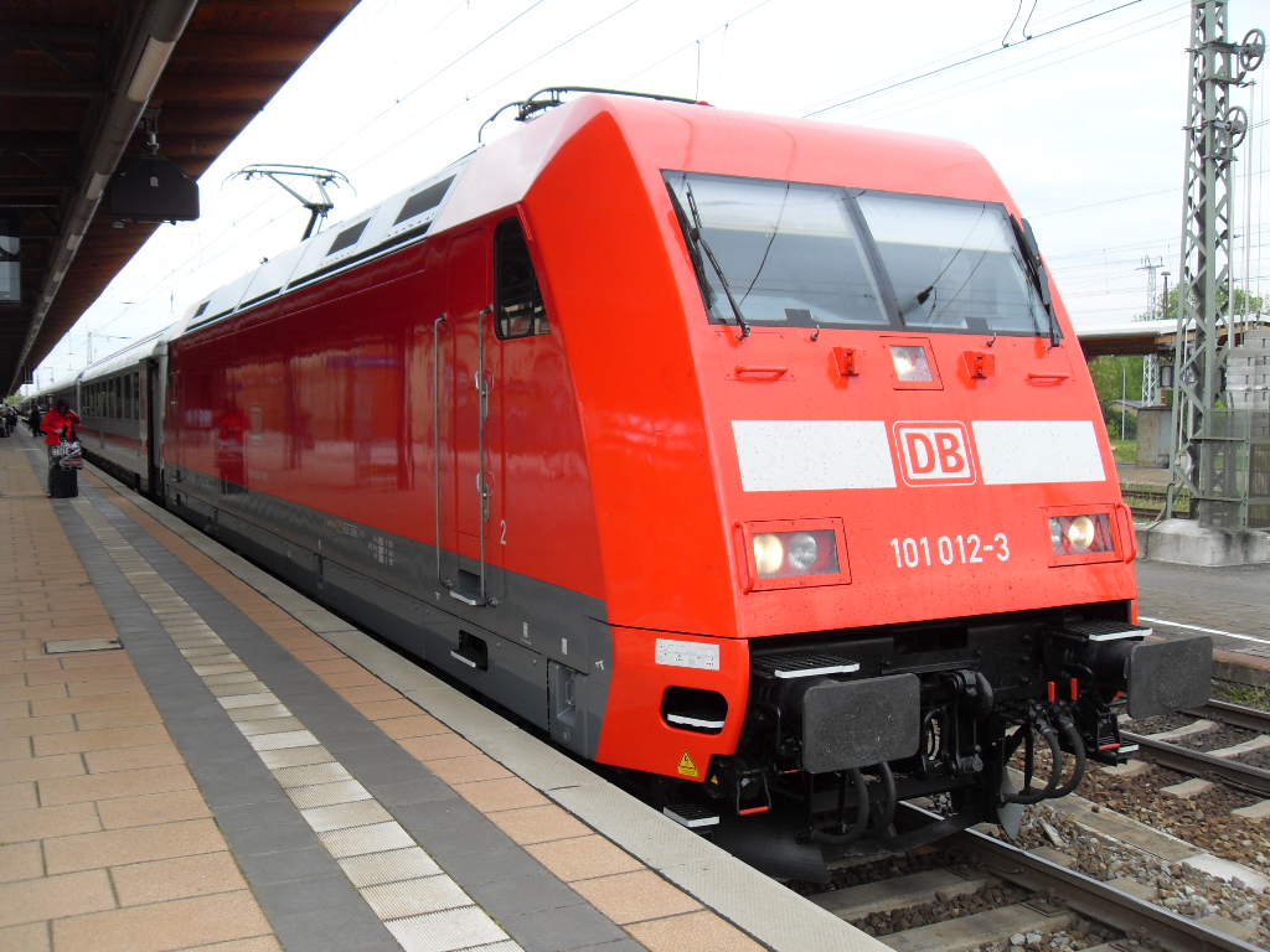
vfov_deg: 41.8
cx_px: 635
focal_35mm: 34
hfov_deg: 54.0
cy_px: 476
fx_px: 1247
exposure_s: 1/250
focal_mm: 6.3
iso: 80
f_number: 2.8
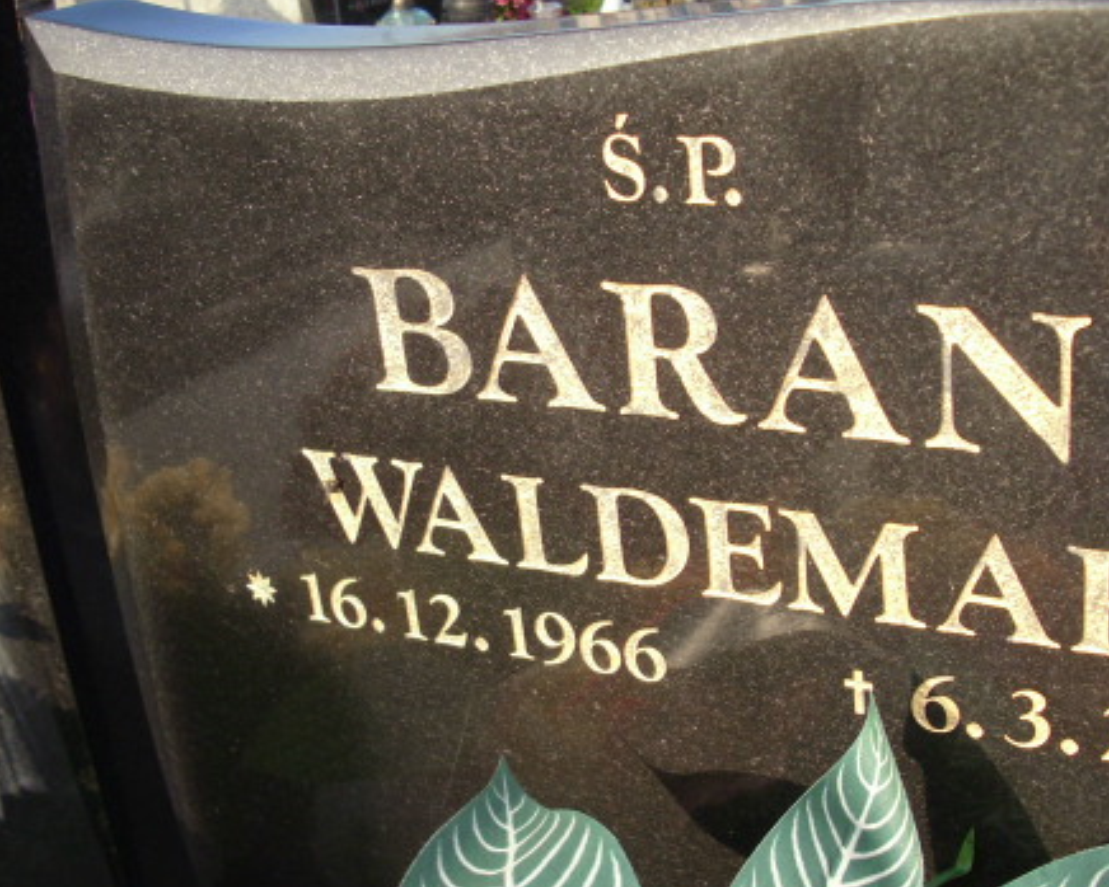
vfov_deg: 28.5
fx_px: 1740
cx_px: 768
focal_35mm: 53
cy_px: 539
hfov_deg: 34.9
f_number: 2.8
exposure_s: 1/284
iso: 50
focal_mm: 6.2
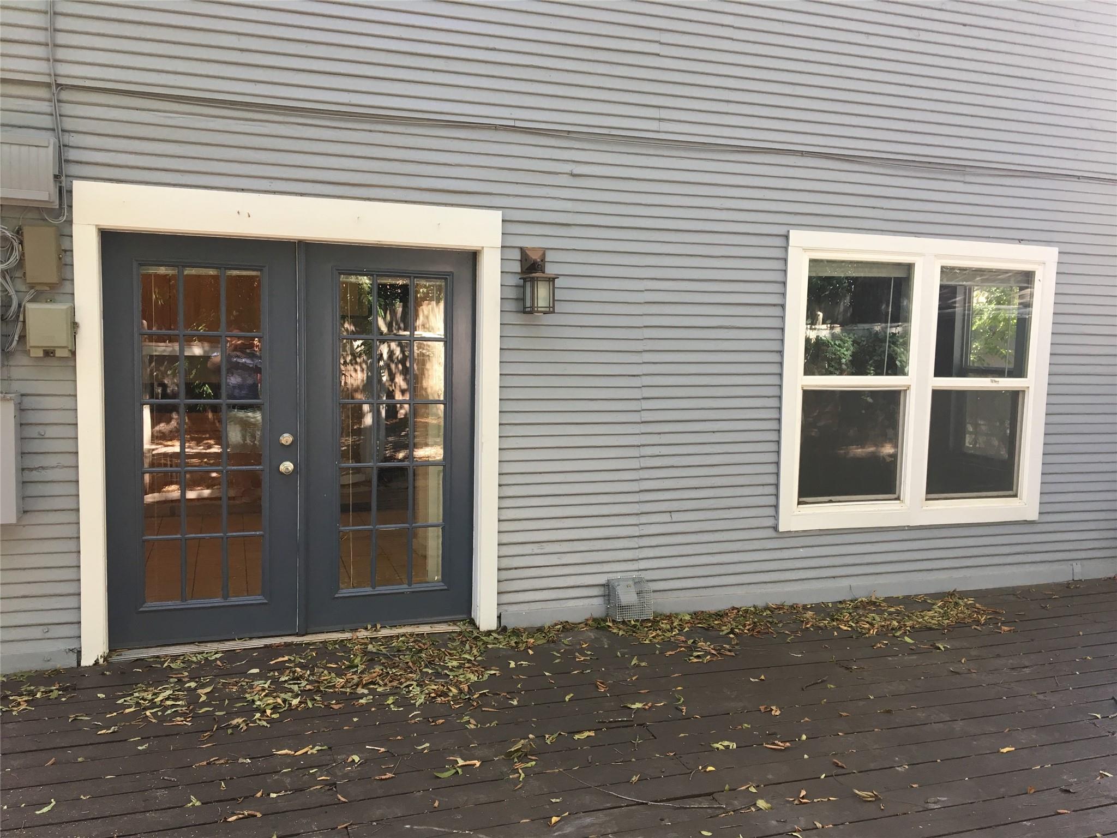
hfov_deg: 61.7
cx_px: 558
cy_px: 419
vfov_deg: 48.2
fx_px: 936
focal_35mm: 29
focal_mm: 4.15
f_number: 2.2
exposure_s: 1/40
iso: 25
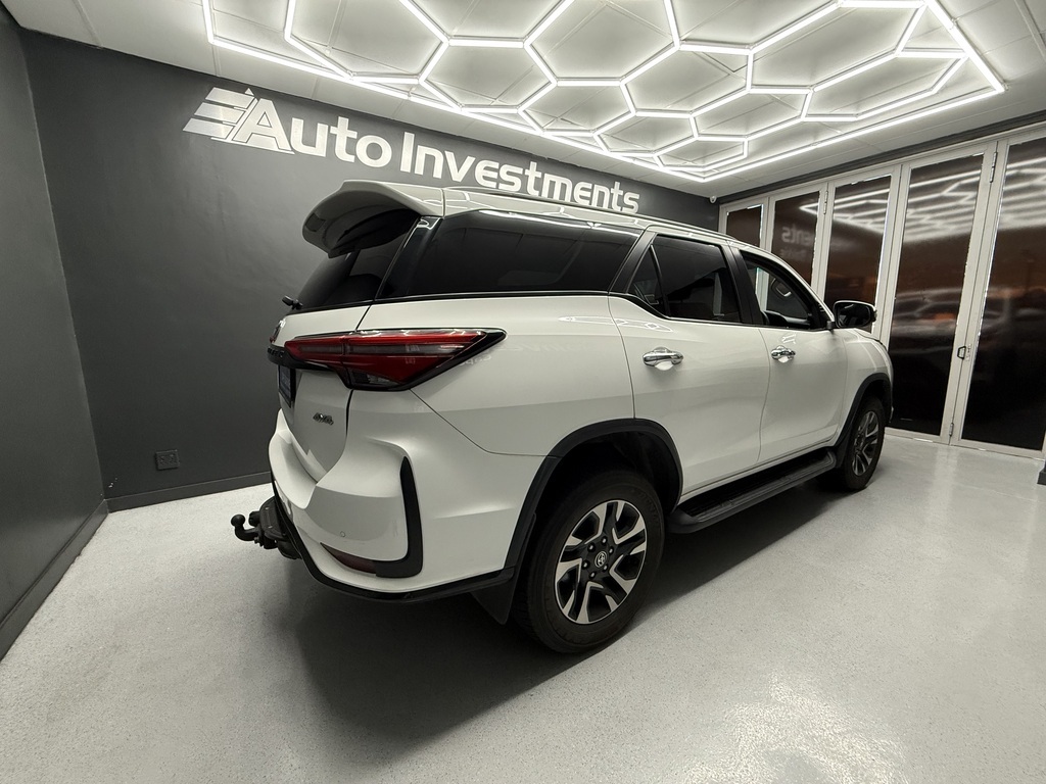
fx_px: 423
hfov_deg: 102.1
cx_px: 523
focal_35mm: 14
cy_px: 392
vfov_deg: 85.7
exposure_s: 1/100
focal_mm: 2.22
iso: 250
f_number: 2.2
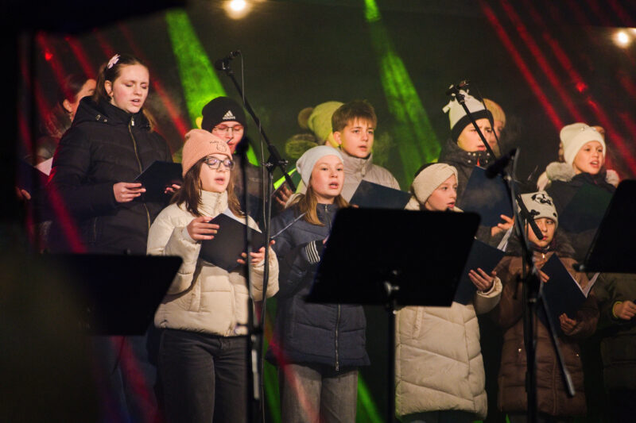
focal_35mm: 150
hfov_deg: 13.7
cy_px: 212
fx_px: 2649
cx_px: 318
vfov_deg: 9.1
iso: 10000
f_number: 2.8
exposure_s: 1/400
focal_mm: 150
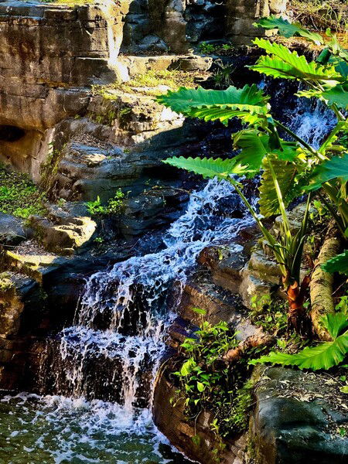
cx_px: 174
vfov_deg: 25.3
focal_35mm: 77
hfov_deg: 19.1
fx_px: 1032
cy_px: 232
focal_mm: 9
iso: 160
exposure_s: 1/99
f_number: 2.8
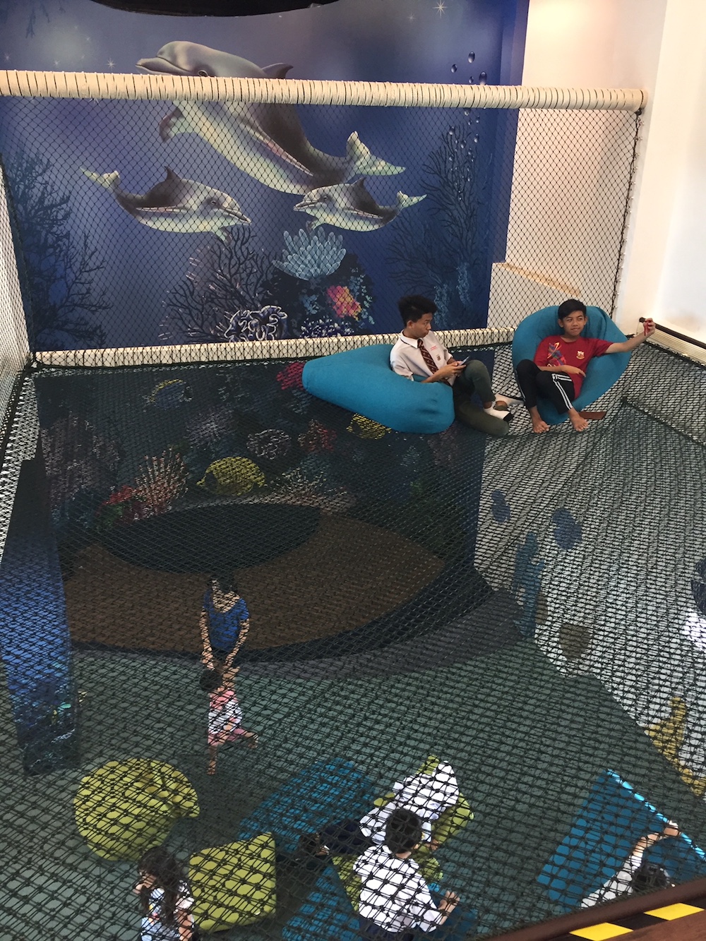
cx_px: 353
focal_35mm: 29
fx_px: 788
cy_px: 470
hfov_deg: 48.2
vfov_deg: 61.7
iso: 160
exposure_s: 1/33
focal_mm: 4.15
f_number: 2.2
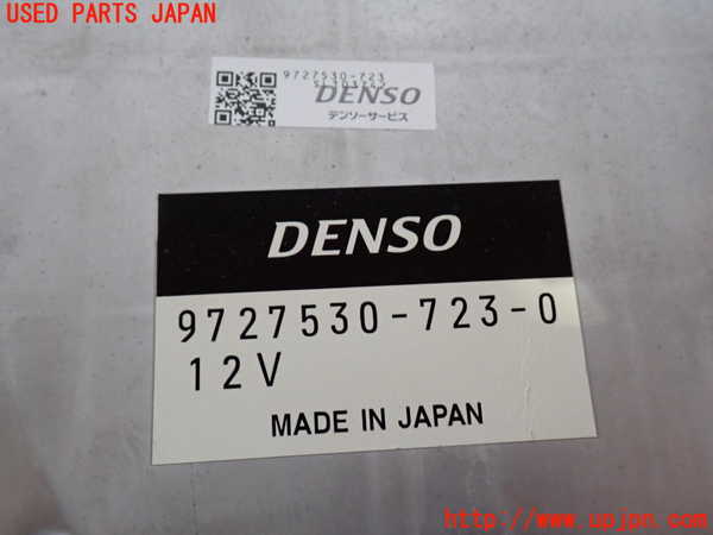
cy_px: 268
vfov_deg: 39.7
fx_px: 742
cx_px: 356
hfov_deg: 51.4
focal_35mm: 36
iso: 640
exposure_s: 1/40
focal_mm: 6.37
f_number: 2.5
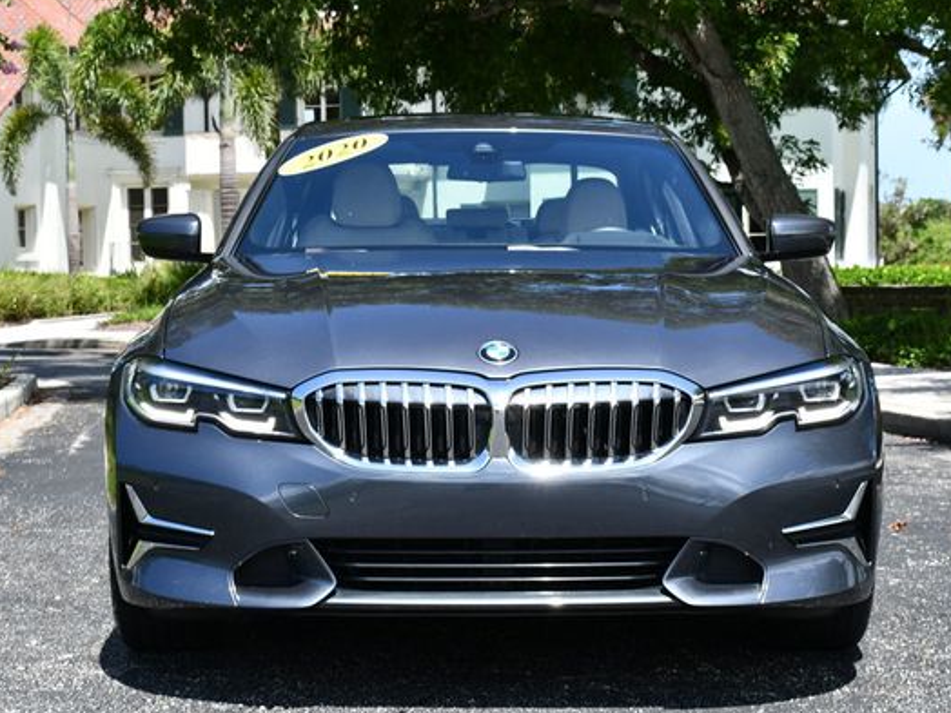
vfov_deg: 18.4
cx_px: 476
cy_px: 359
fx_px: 2198
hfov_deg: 24.4
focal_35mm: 80
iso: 140
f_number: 8
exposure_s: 1/250
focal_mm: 34
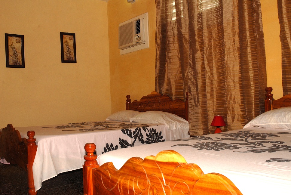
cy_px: 98
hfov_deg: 51.2
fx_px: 303
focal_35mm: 38
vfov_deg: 35.6
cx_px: 146
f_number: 11
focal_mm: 25
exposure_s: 1/60
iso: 200
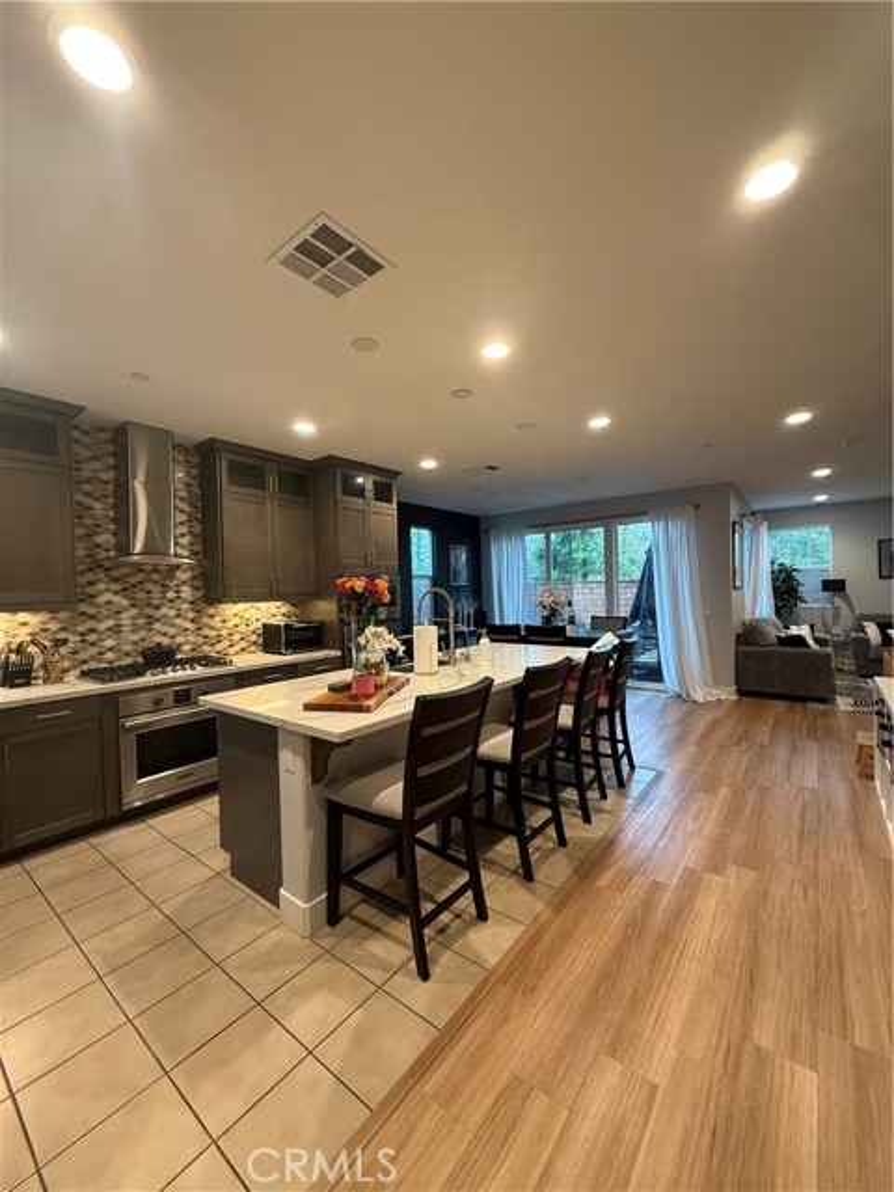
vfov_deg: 102.1
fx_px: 482
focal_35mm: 14
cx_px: 447
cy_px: 596
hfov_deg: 85.7
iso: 320
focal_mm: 2.22
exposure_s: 1/60
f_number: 2.2
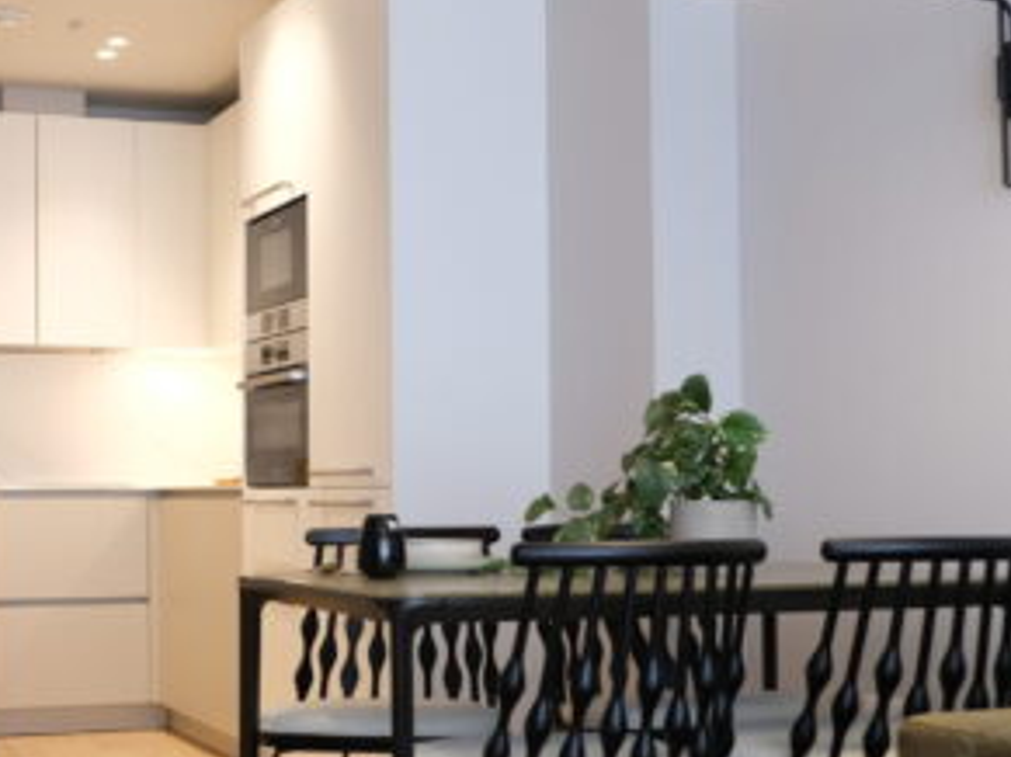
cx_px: 219
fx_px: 1693
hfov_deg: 32.4
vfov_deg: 25.2
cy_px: 432
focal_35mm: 58
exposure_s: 1/26
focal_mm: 18
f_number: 3.5
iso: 400
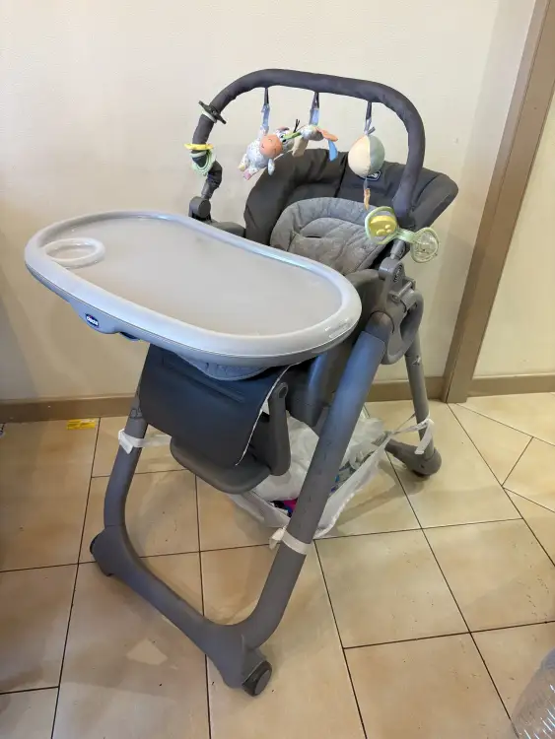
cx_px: 278
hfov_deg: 53.1
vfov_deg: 67.3
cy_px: 370
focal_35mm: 26
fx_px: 555
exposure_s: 1/50
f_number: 1.6
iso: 160
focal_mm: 5.96
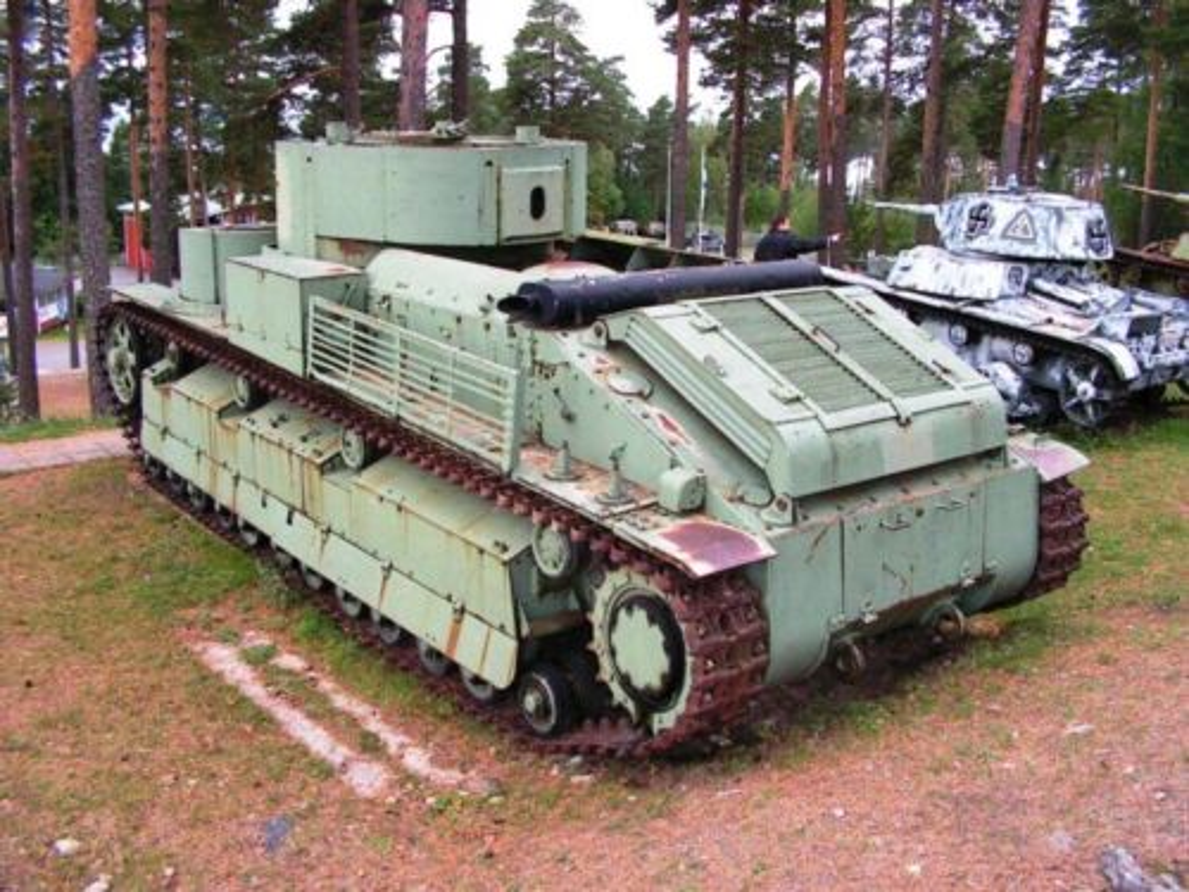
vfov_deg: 39.7
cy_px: 446
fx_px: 1237
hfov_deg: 51.4
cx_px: 594
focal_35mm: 36
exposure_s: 1/200
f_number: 3.2
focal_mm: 6
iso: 100
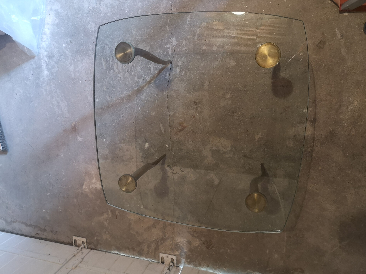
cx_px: 183
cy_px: 137
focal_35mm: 27
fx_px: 285
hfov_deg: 65.3
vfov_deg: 51.4
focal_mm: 3.95
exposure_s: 1/20
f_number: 1.8
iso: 500
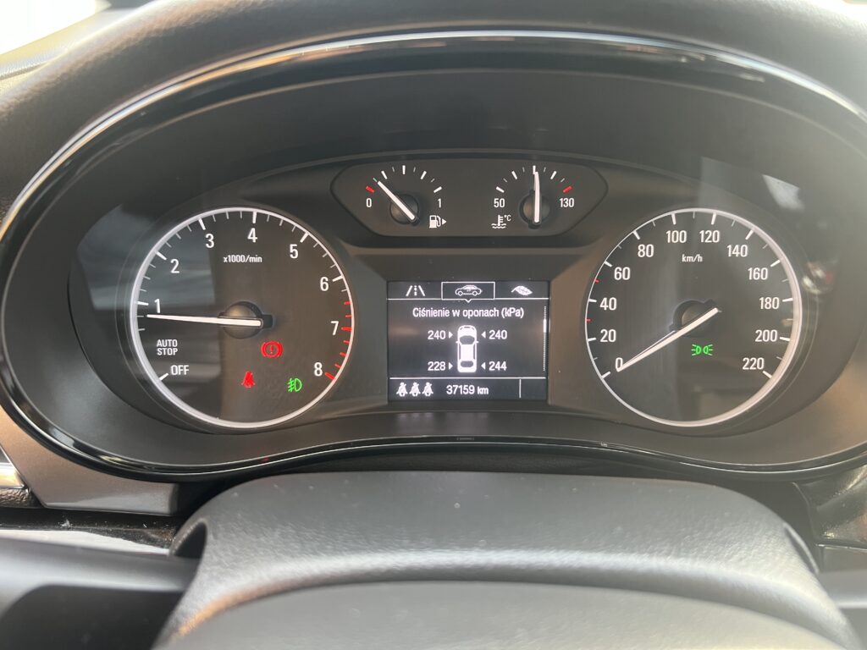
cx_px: 434
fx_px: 651
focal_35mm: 26
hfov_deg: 67.3
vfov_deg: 53.1
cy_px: 325
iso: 125
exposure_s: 1/73
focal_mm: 5.7
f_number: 1.5
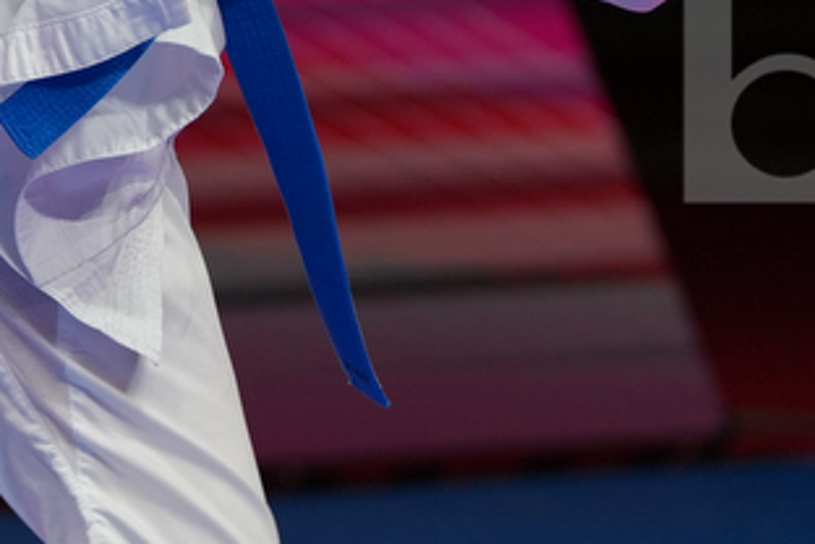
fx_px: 23248
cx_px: 183
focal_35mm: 1027
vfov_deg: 1.3
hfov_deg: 2.0
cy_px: 18
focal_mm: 200
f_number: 2.8
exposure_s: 1/1000
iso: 500
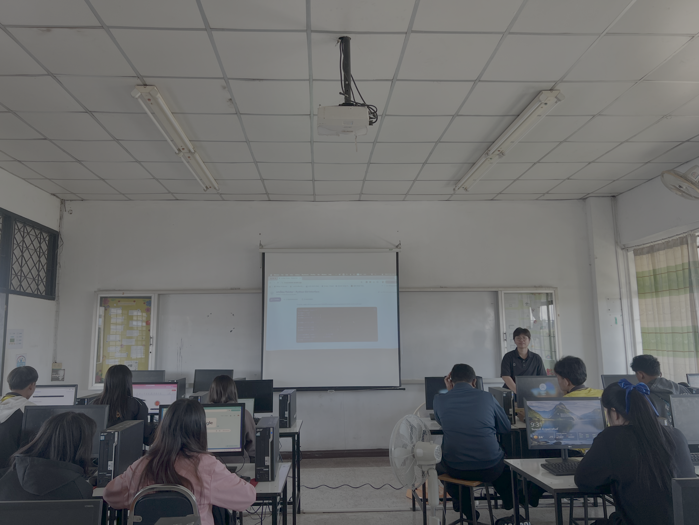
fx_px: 525
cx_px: 350
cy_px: 262
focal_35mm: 26
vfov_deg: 53.1
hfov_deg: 67.3
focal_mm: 5.7
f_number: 1.5
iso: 50
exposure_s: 1/120
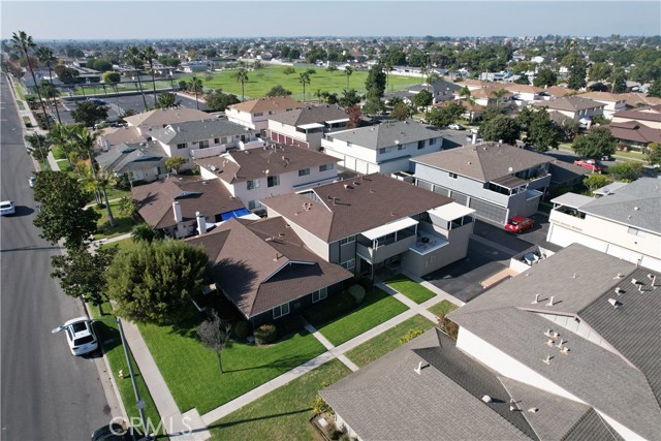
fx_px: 404
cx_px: 330
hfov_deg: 78.6
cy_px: 220
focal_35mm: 22
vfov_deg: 57.3
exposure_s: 1/2000
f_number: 2.8
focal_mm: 8.38
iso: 200
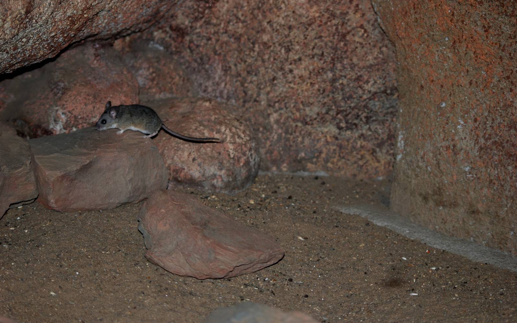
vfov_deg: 12.1
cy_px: 155
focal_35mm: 108
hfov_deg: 19.3
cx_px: 259
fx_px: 1522
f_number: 4
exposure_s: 1/60
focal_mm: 70
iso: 200
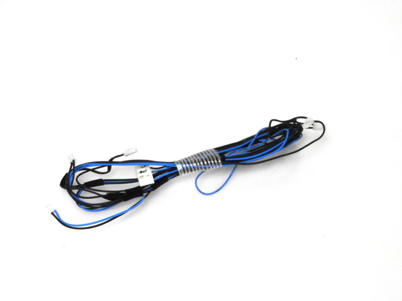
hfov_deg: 15.8
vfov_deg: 11.9
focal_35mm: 125
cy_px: 150
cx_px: 201
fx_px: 1452
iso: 400
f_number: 5
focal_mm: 22.4
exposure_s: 1/60
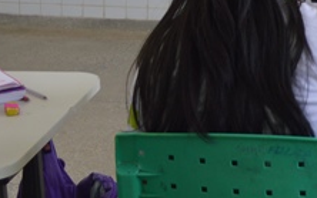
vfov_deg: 7.2
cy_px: -209
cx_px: 235
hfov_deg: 11.9
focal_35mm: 175
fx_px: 1513
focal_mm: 22
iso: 110
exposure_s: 1/30
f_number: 3.8
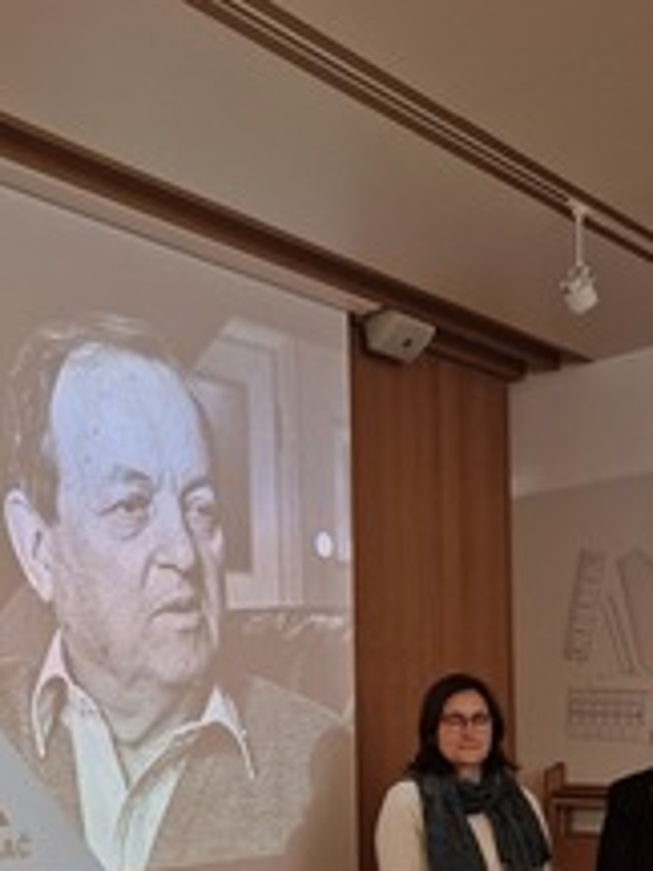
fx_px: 1207
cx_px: 250
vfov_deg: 38.5
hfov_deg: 30.2
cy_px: 665
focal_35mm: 48
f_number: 1.8
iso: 100
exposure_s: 1/53
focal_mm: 6.4
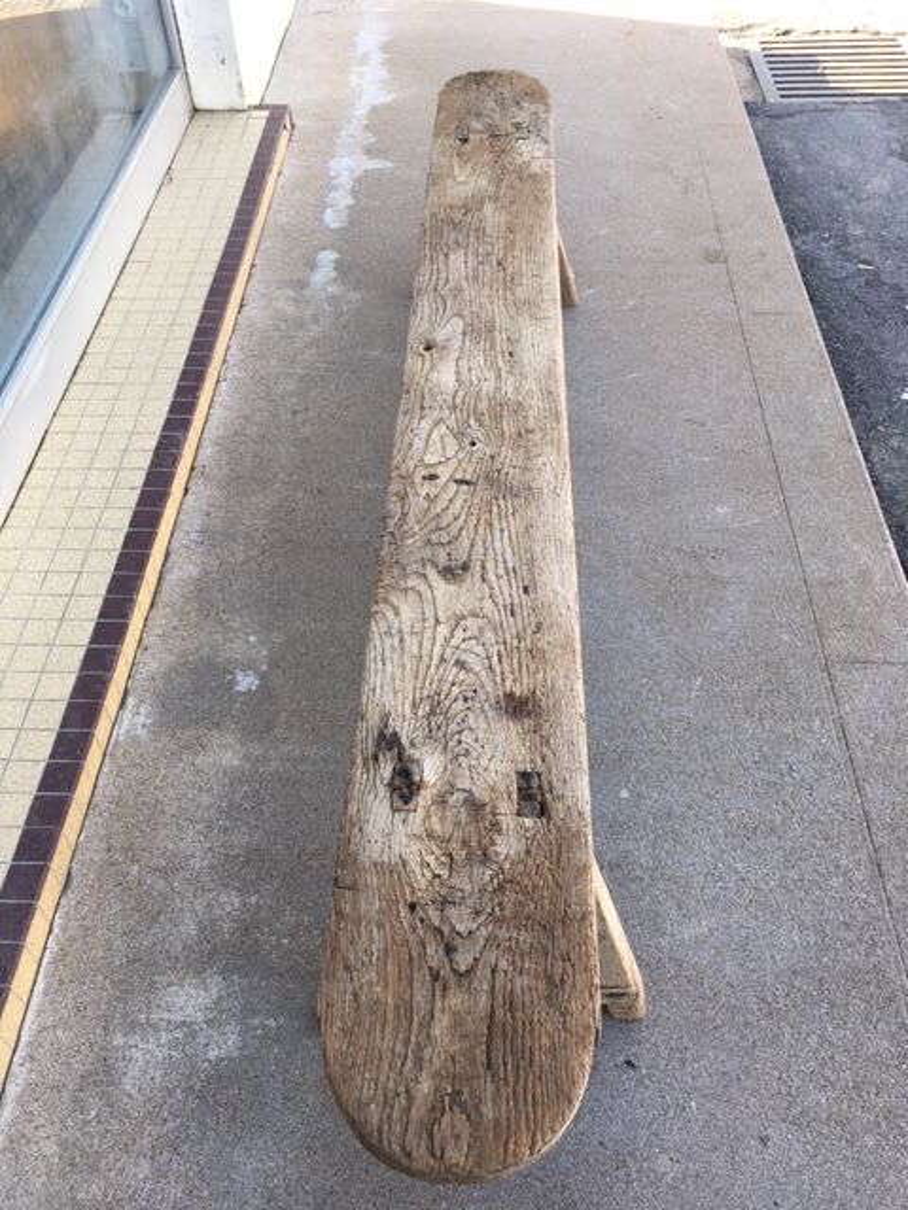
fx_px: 1014
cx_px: 454
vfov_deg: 61.7
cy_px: 605
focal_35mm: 29
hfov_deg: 48.2
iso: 25
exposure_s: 1/110
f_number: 2.2
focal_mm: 4.15
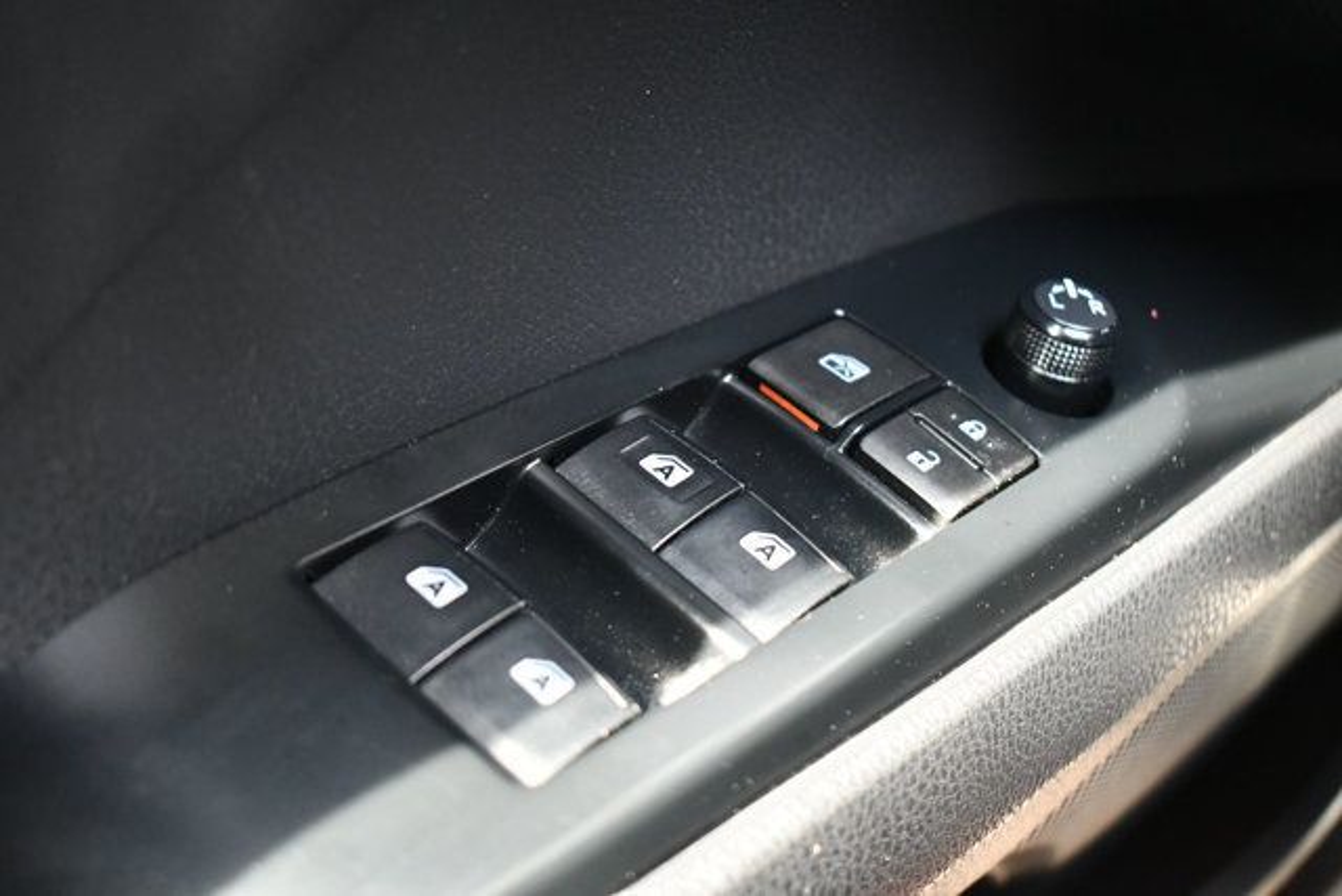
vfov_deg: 25.1
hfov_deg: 36.9
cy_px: 448
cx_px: 671
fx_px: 2013
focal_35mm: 54
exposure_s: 1/60
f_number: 4.8
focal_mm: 36
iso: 3600
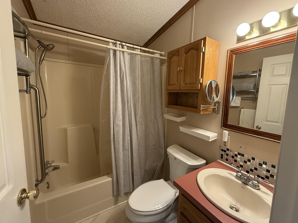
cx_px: 158
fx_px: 129
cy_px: 108
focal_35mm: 15
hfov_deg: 98.1
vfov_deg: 81.7
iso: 500
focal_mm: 2.22
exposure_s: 1/60
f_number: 2.2
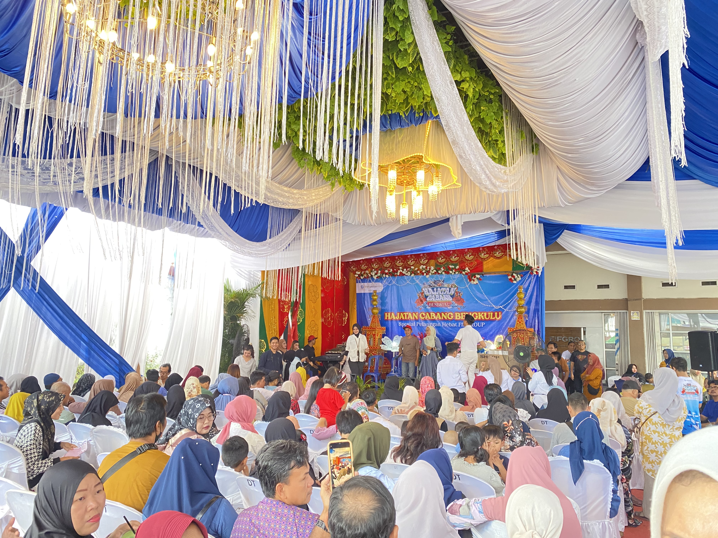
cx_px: 359
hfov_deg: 67.3
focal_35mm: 26
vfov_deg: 53.1
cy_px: 269
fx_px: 539
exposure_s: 1/50
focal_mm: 4.25
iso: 200
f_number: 1.8
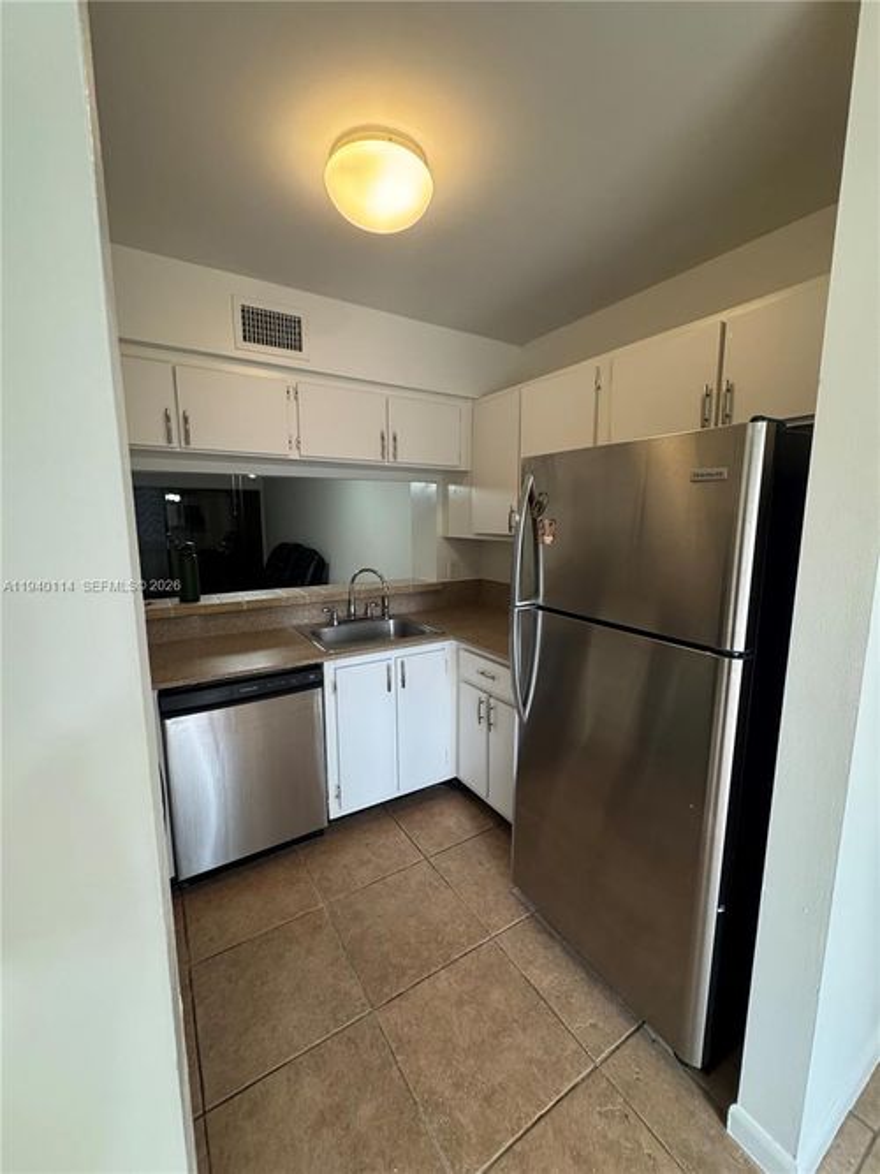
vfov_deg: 102.1
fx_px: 475
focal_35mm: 14
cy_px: 587
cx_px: 440
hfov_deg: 85.7
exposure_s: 1/120
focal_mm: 2.22
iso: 320
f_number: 2.2
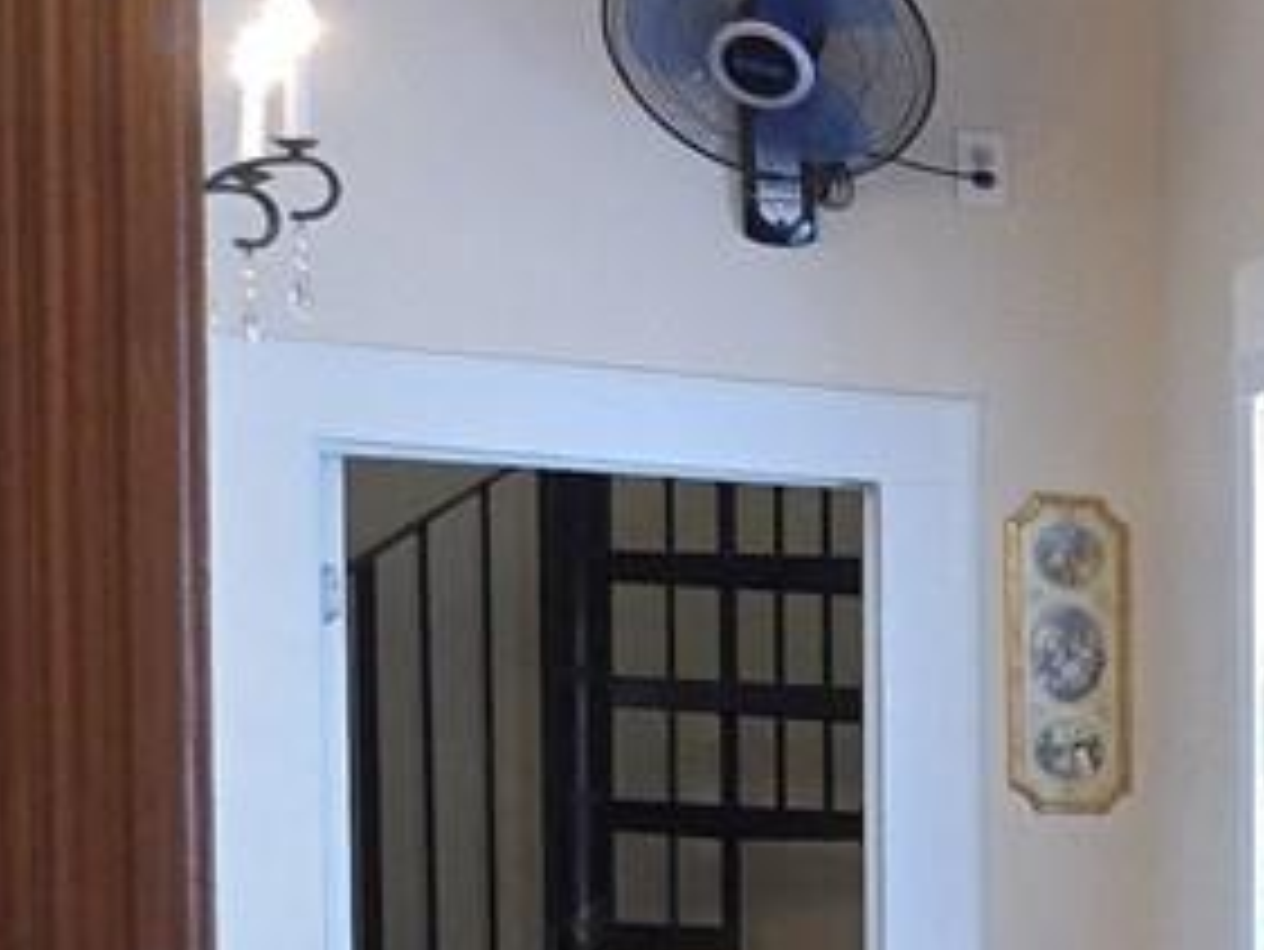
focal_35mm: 131
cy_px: 1171
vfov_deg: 11.1
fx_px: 4785
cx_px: 3198
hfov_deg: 11.7
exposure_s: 1/60
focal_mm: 5.4
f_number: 1.8
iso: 125
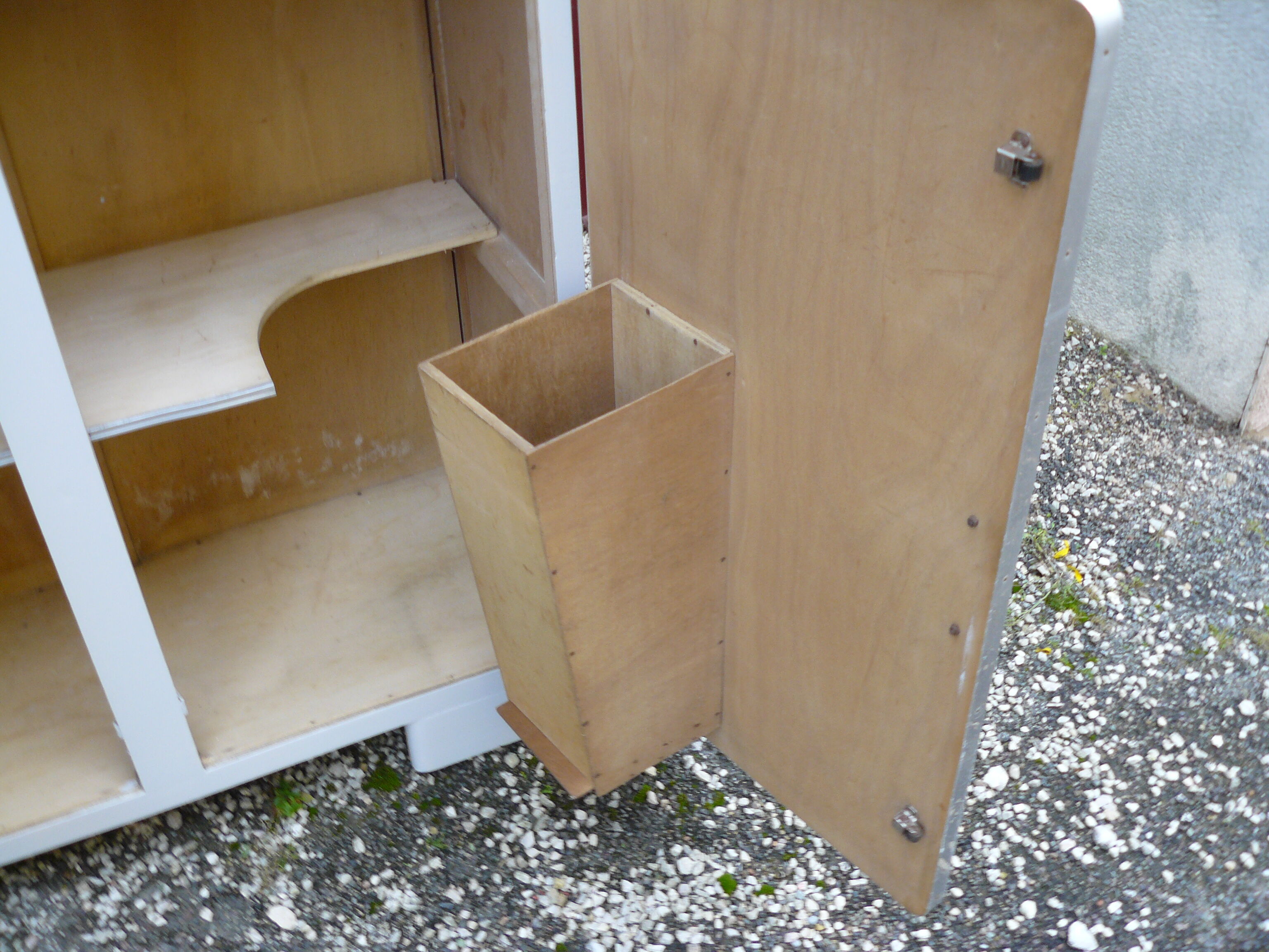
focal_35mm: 36
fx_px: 1320
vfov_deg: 39.7
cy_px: 476
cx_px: 634
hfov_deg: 51.4
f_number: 2.8
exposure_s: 1/30
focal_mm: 6
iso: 100
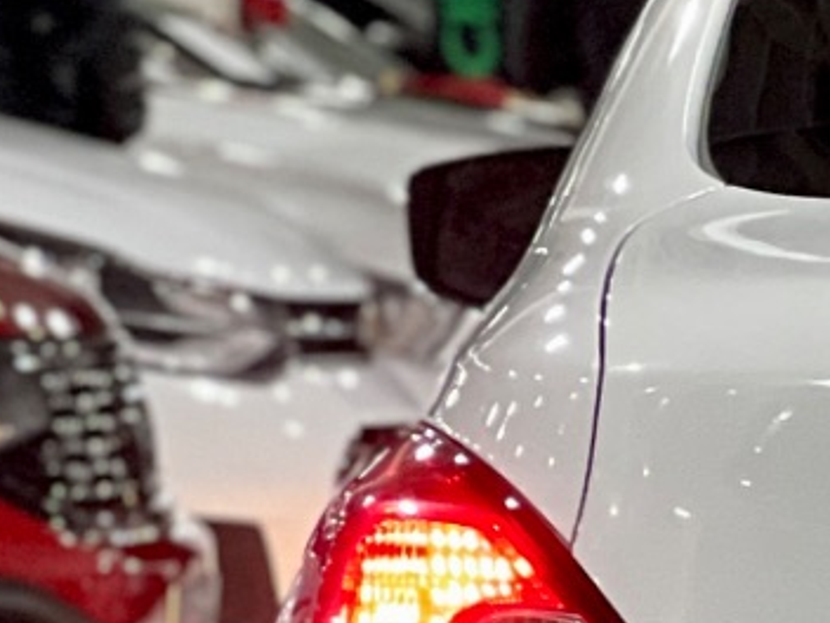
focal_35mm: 420
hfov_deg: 4.6
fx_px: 10070
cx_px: 1776
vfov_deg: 3.5
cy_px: 949
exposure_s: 1/40
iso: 250
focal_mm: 9
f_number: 2.8
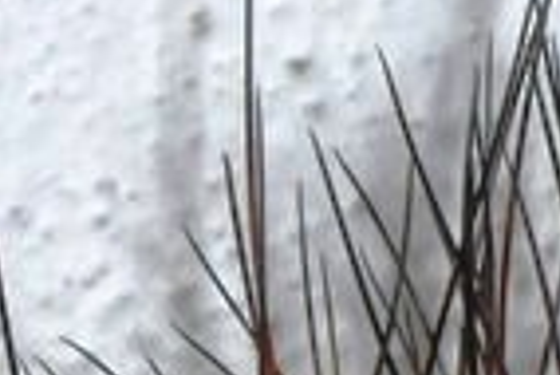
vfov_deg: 3.4
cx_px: 501
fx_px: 6260
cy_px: 675
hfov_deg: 5.1
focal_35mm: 402
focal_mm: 14.3
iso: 50
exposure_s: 1/120
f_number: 4.8
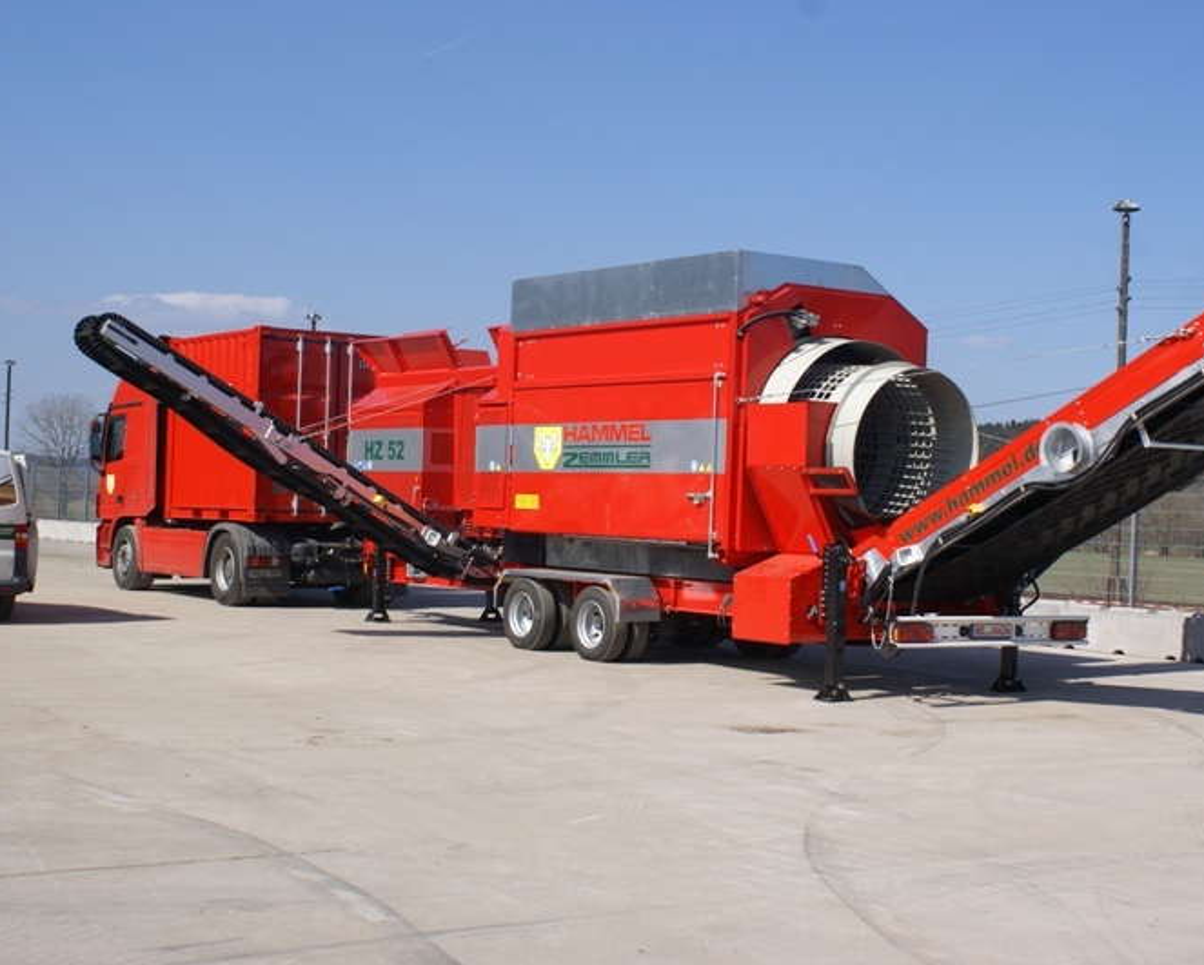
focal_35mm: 51
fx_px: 1818
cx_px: 679
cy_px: 482
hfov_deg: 36.6
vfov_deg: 29.7
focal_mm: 30
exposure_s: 1/320
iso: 100
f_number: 9
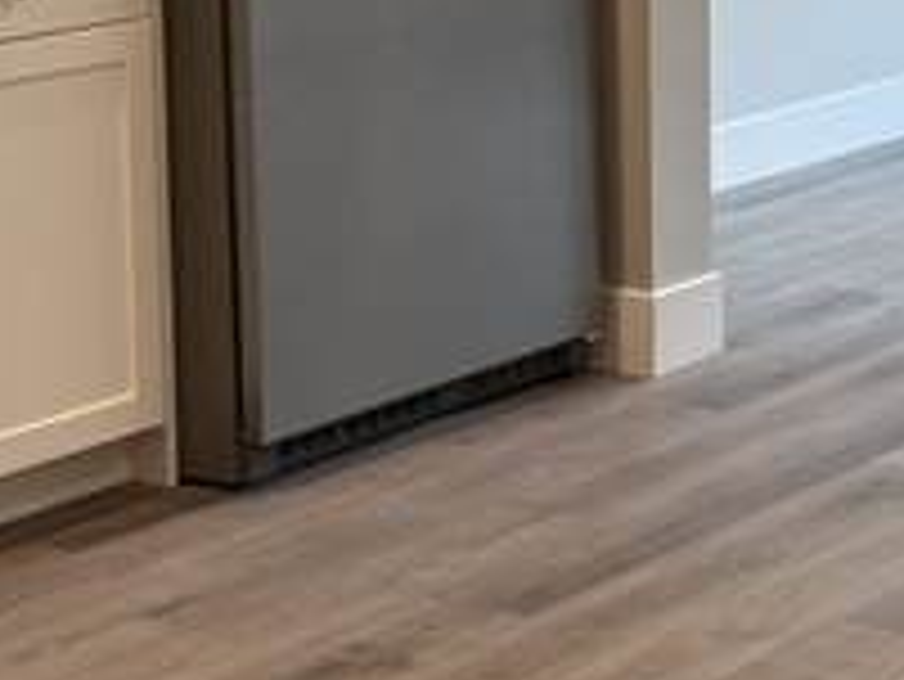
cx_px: 917
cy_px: -54
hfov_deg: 15.8
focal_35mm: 122
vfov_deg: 12.0
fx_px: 3188
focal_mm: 6.76
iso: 100
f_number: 1.78
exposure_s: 1/120
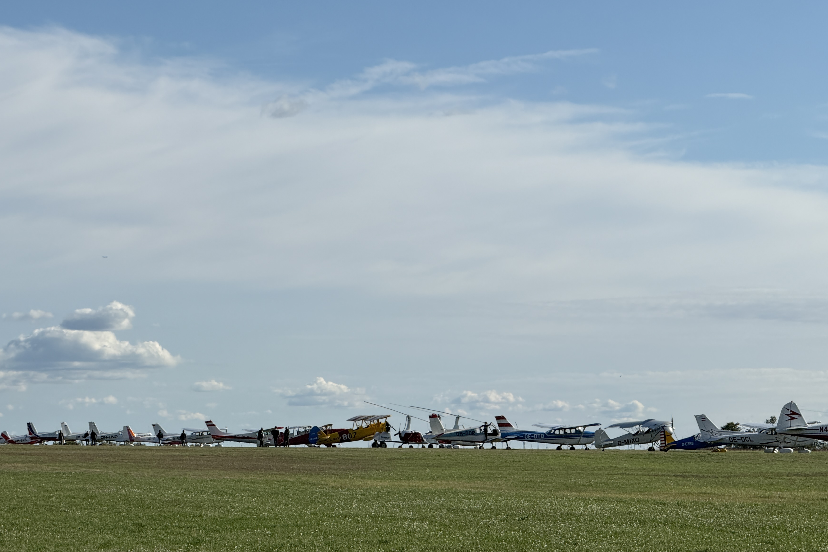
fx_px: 3312
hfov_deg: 14.3
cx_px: 395
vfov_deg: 9.5
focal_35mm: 144
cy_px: 304
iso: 50
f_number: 2.8
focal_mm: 15.66
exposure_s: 1/2525
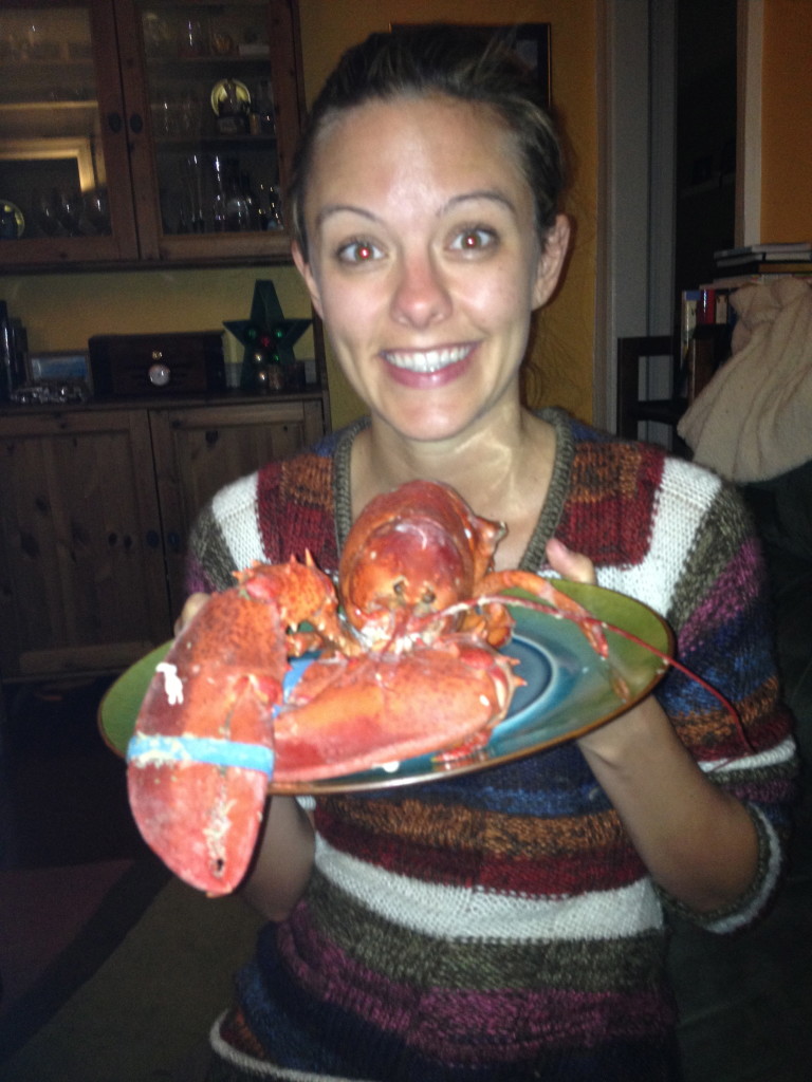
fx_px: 1095
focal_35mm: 35
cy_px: 541
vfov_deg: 52.6
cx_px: 406
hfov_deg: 40.7
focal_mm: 4.28
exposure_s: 1/16
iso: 160
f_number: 2.4
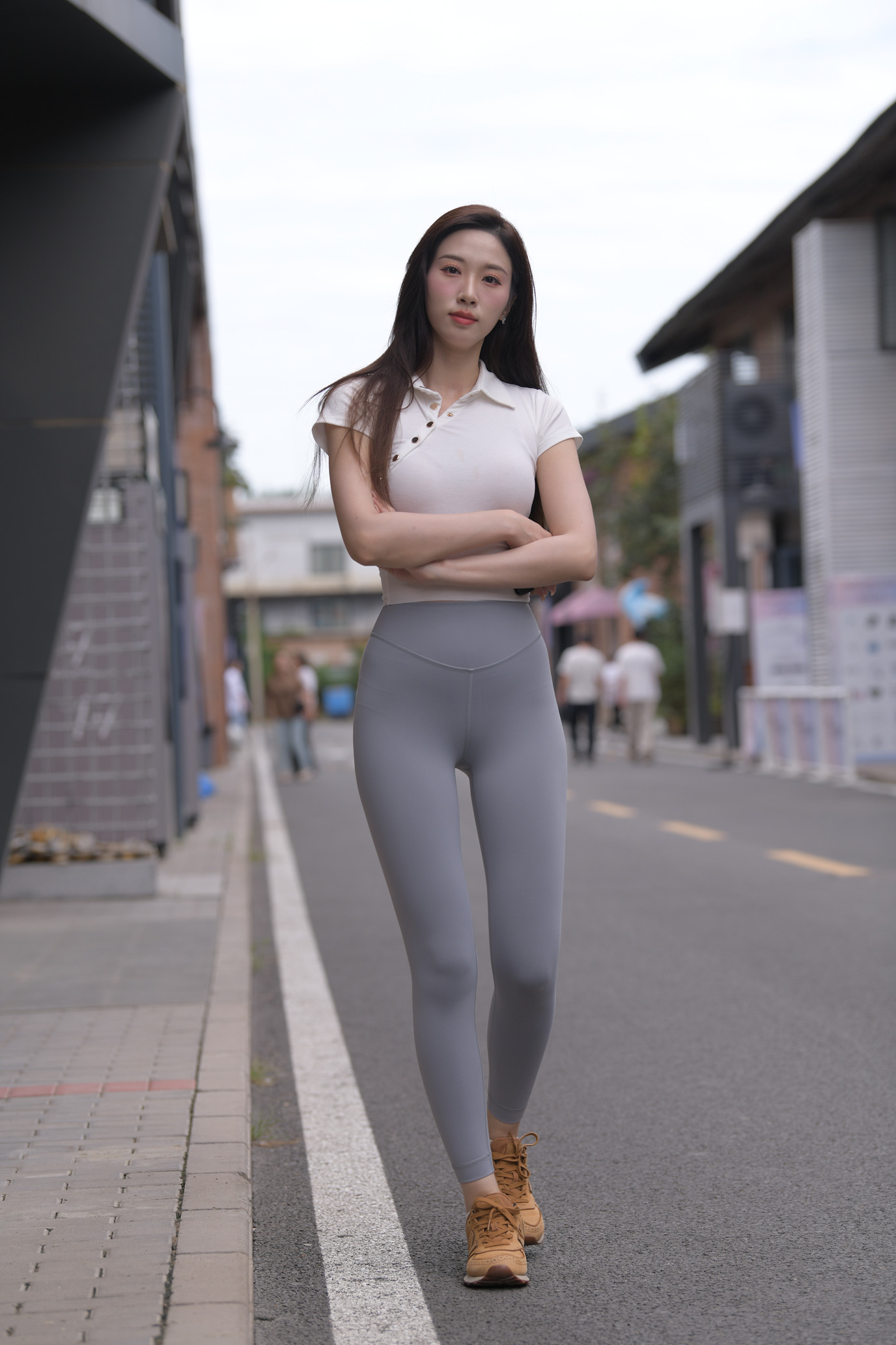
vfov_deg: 19.5
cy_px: 672
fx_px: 3920
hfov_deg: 13.0
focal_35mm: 105
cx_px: 448
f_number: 4
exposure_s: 1/640
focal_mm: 105
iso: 140
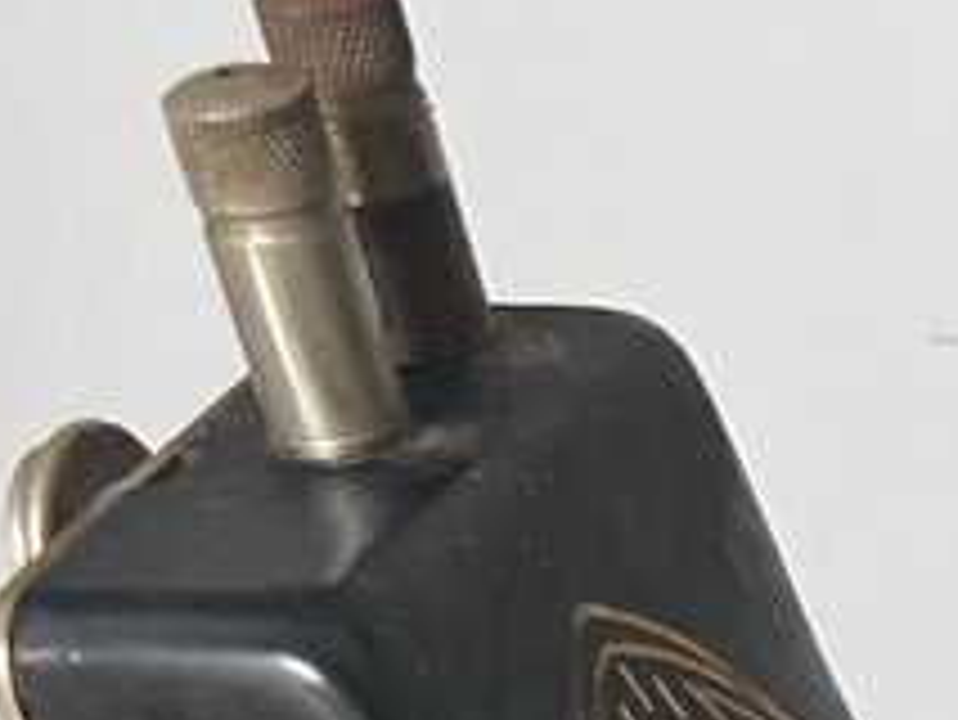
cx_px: 2516
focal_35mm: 185
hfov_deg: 9.2
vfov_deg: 7.2
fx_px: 5123
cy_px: 2149
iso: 100
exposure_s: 1/121
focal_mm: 5.7
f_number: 1.5
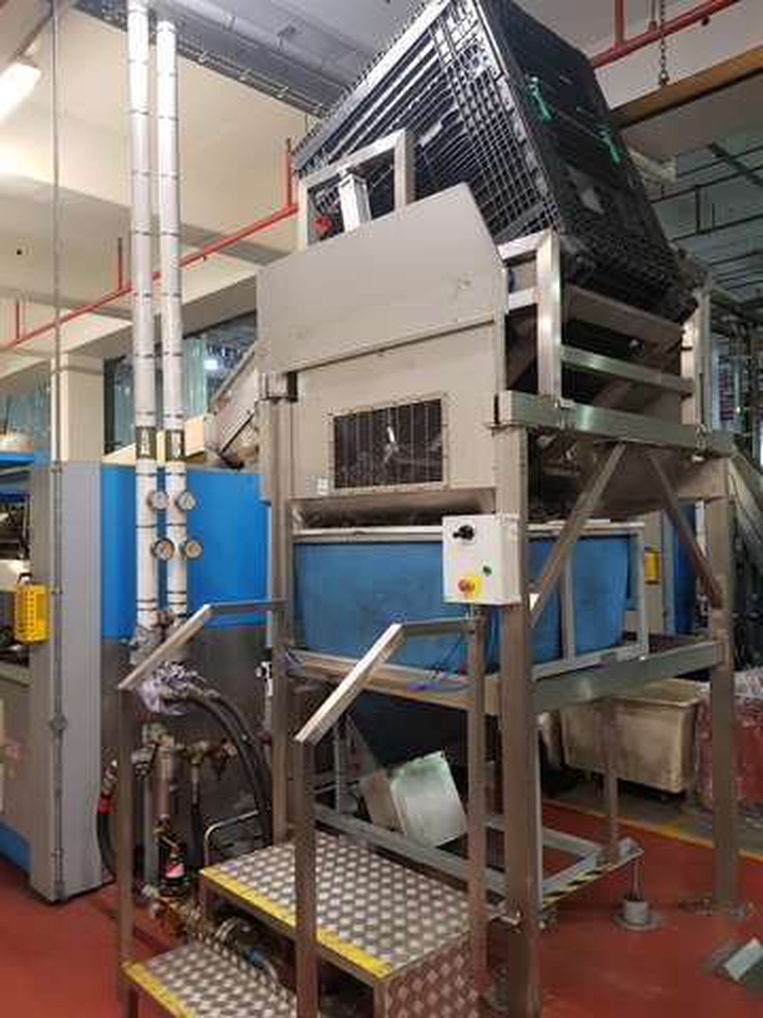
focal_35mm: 26
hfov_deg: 53.1
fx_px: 764
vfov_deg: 67.3
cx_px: 382
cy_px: 509
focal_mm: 4.3
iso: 200
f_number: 1.7
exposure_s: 1/33
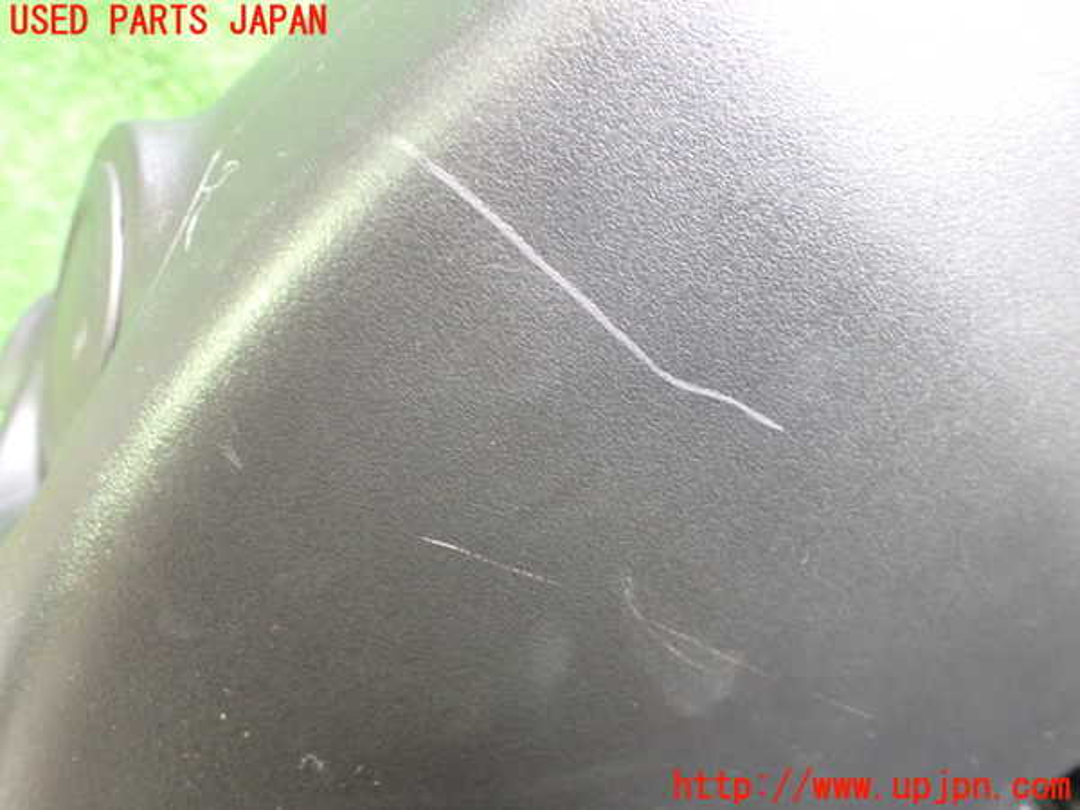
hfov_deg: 60.0
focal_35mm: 30
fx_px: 936
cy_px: 405
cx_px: 540
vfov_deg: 46.8
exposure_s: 1/30
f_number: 2.3
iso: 1250
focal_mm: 5.4
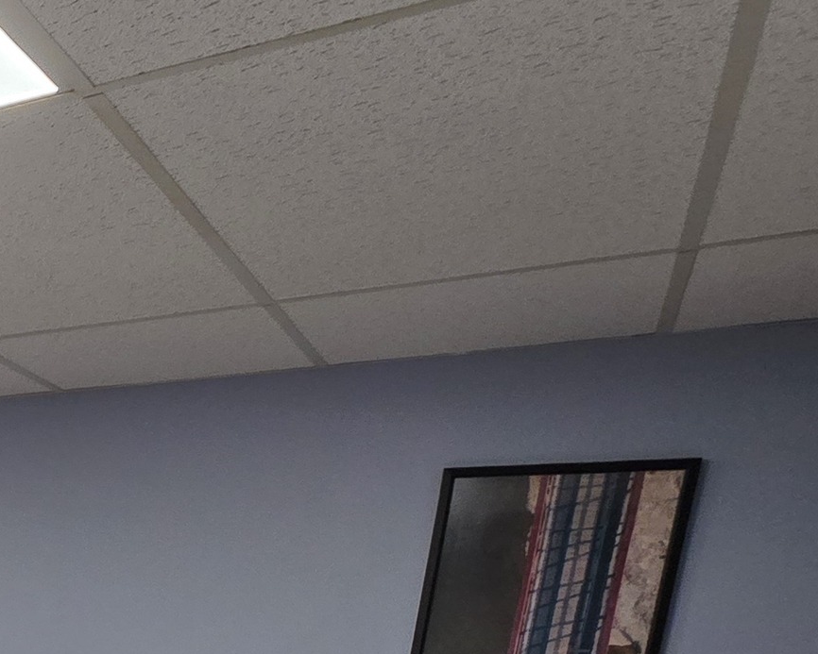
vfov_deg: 28.1
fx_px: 1090
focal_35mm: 45
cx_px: -505
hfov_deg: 25.7
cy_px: 830
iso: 125
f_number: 2.2
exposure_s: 1/50
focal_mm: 2.2
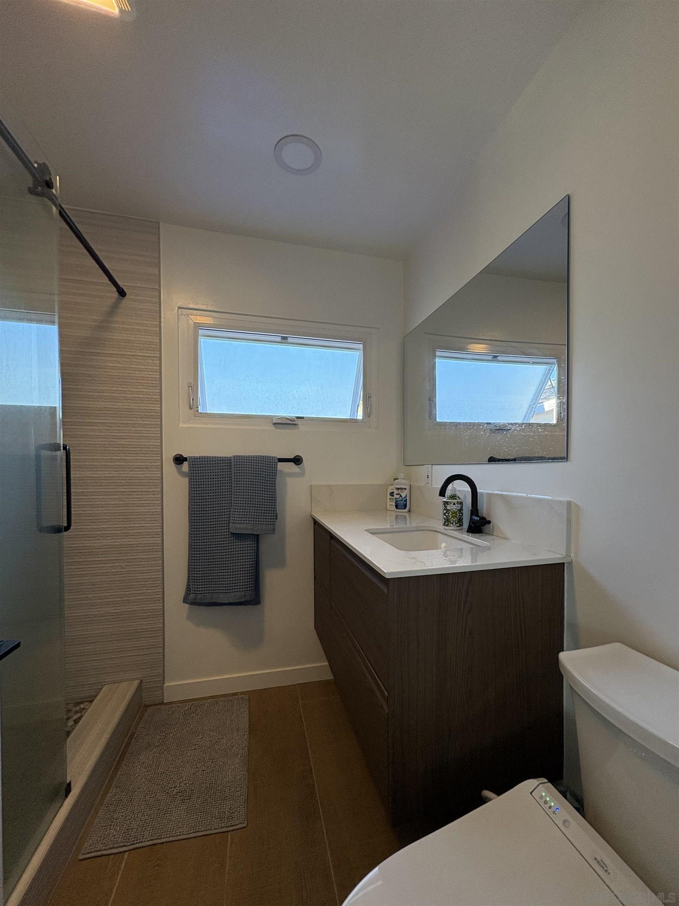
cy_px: 453
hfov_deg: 85.7
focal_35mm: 14
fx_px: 366
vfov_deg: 102.1
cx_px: 340
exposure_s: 1/120
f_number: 2.2
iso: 250
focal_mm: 2.22
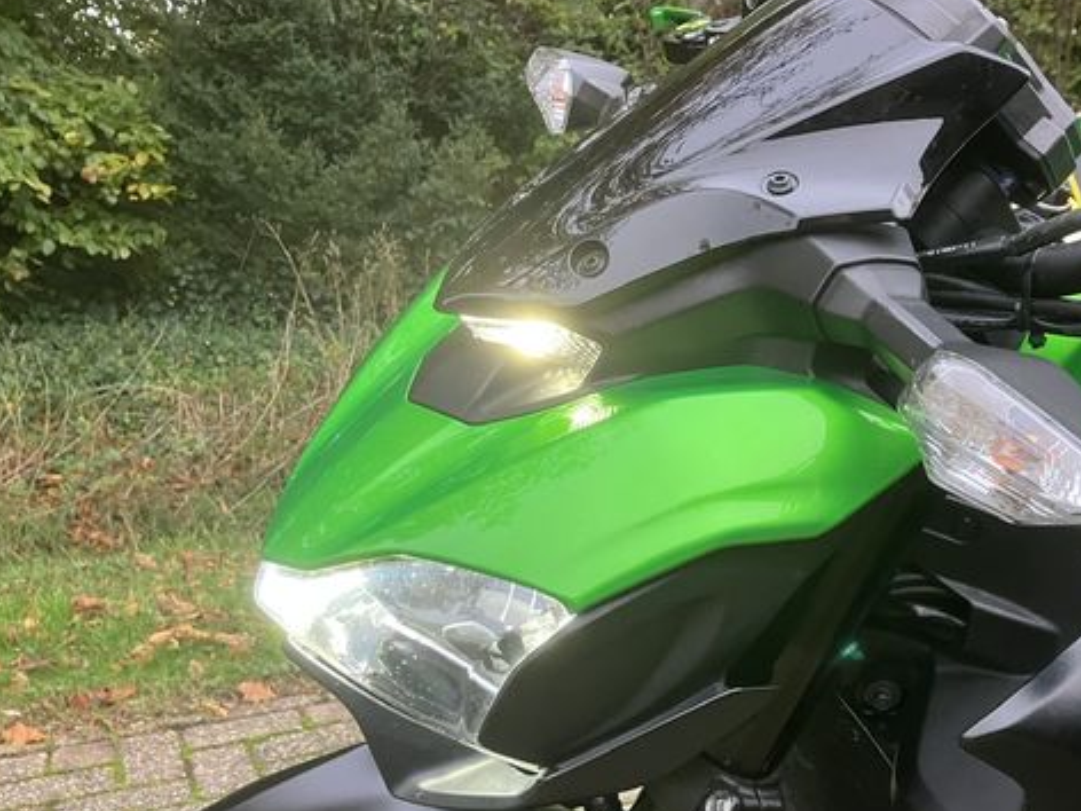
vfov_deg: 37.5
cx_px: 669
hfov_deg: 48.6
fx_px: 1187
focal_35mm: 38
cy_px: 513
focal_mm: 3.99
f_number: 1.8
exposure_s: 1/60
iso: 200
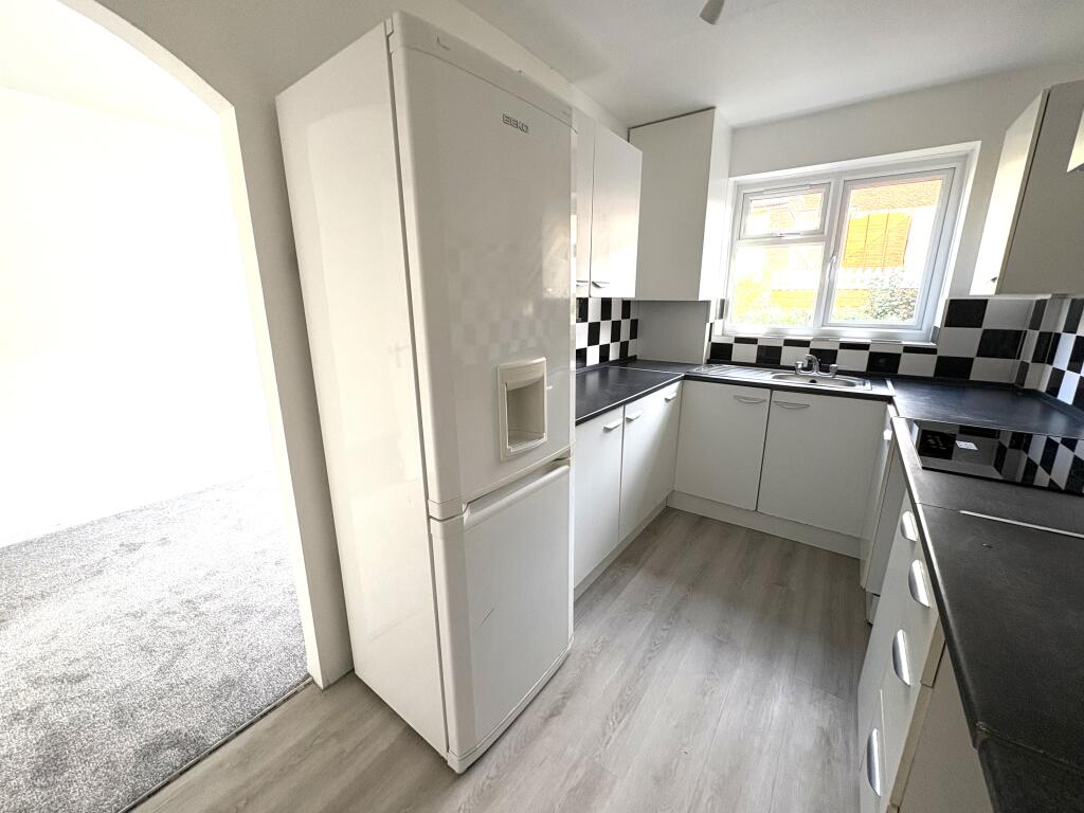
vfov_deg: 85.7
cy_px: 406
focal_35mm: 14
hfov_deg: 102.1
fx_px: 438
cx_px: 542
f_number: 2.2
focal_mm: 2.22
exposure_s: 1/99
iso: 200
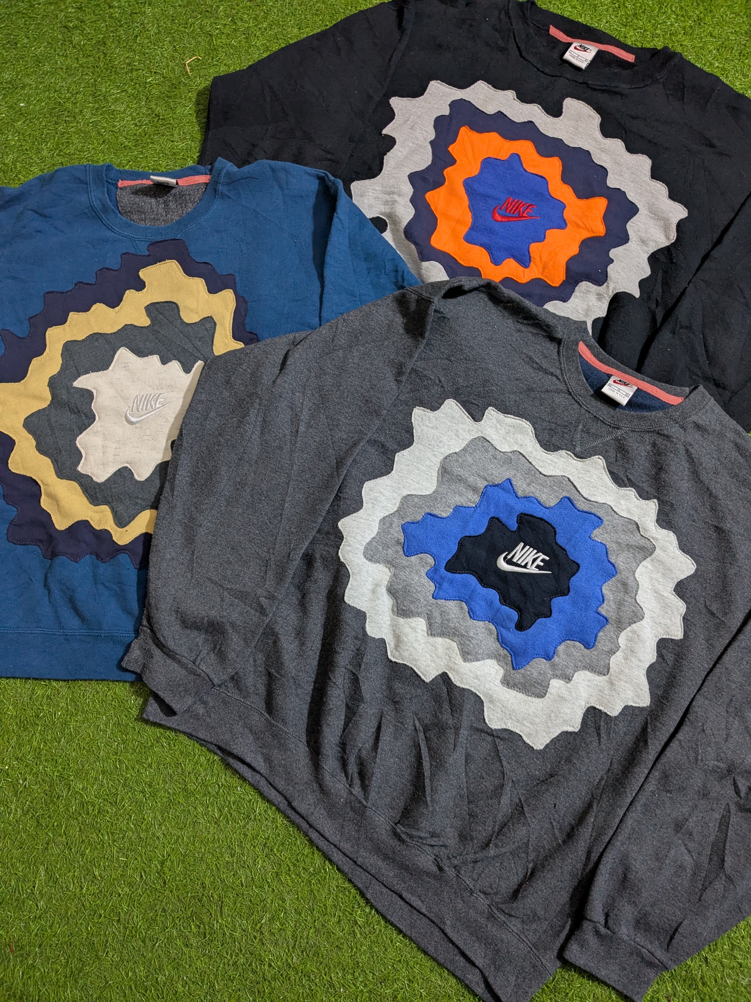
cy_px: 501
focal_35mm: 27
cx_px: 376
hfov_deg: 51.4
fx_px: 781
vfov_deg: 65.3
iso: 264
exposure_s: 1/25
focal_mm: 4.38
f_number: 1.73
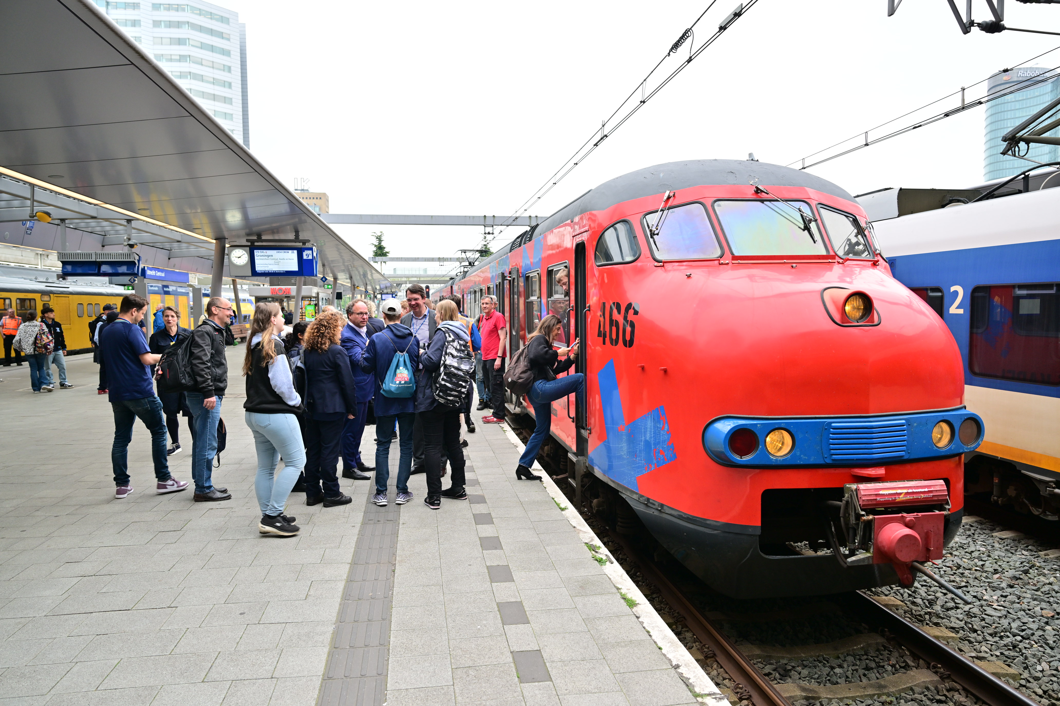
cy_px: 353
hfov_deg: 73.7
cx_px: 530
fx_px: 707
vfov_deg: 53.1
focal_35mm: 24
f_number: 4
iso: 200
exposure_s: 1/160
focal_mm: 24
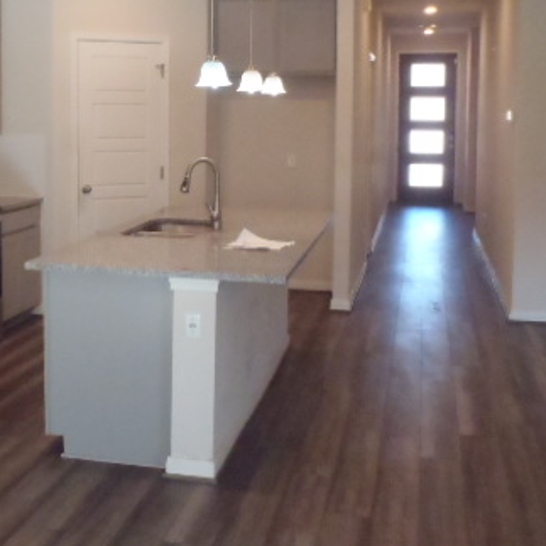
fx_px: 874
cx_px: 157
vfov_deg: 34.4
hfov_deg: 34.2
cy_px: 193
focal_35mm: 49
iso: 800
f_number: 3.9
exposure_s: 1/125
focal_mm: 5
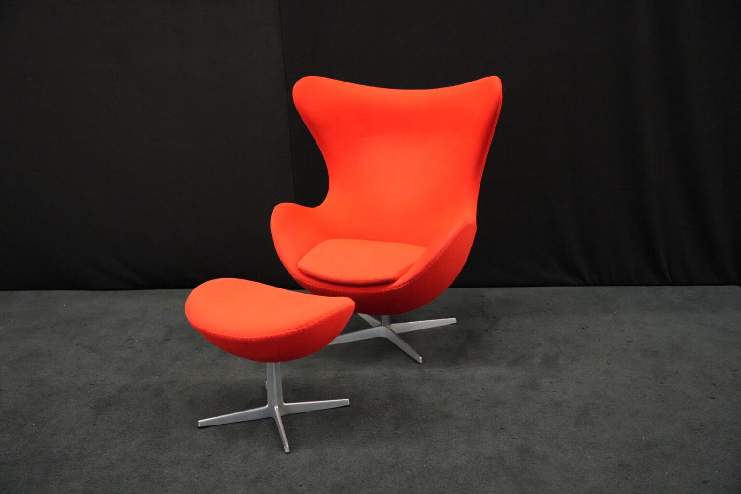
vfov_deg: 40.0
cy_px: 247
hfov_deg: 57.2
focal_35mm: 33
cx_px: 370
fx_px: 679
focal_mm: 33
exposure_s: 1/160
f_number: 4
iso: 12800
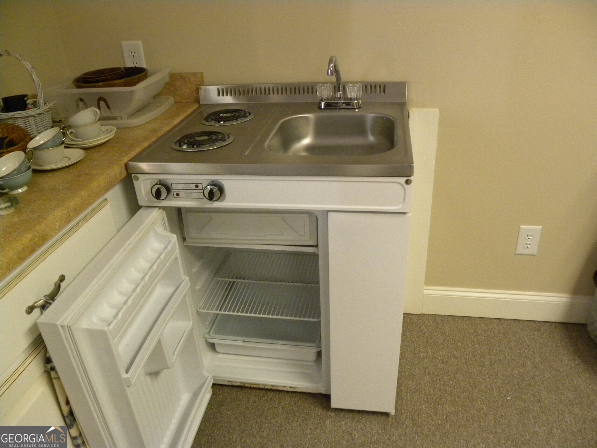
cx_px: 298
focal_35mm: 29
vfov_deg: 48.2
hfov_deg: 61.7
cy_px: 224
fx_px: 500
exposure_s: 1/54.3
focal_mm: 5.2
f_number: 2.8
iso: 400
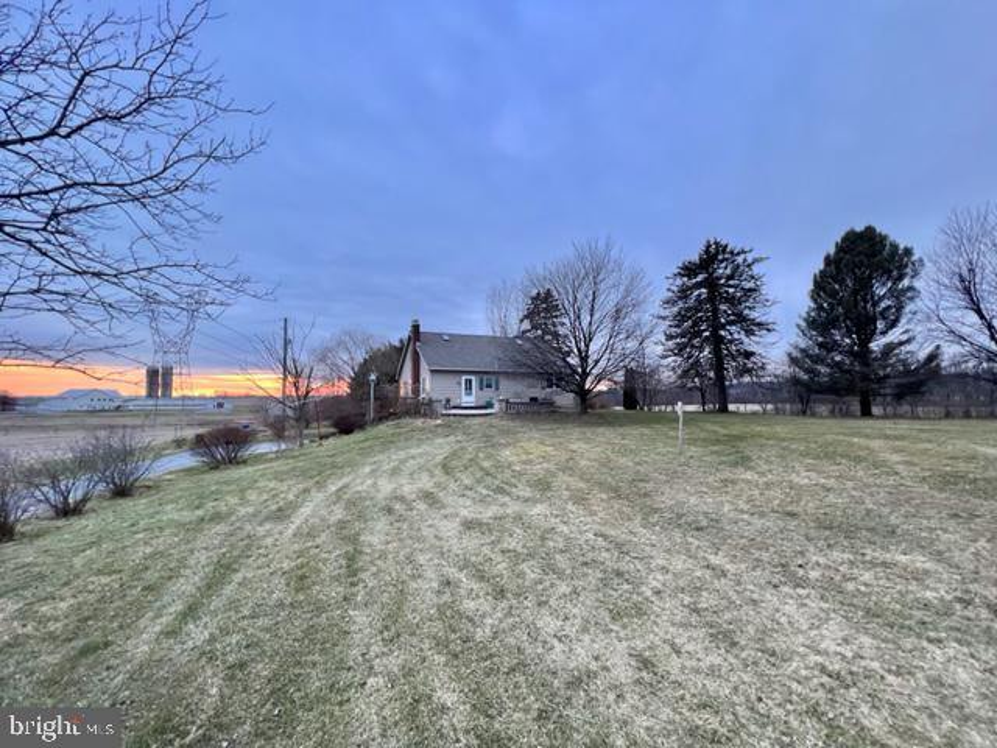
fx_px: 374
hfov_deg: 106.2
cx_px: 498
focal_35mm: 13
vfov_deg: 89.9
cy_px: 374
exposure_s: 1/99
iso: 80
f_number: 1.8
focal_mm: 1.57
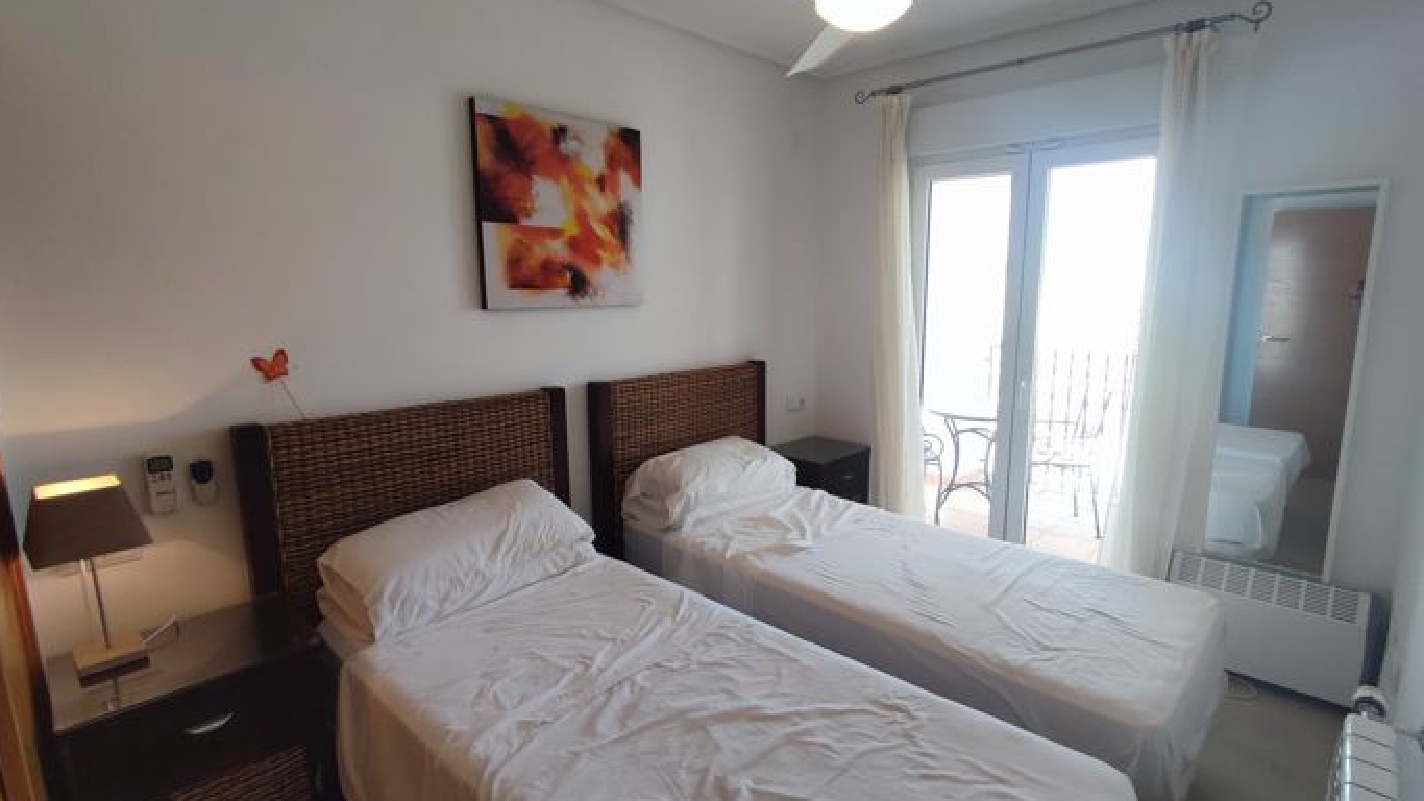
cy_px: 410
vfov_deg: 61.0
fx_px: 680
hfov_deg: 92.7
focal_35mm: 18
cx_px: 725
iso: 74
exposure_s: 1/100
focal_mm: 1.65
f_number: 2.2
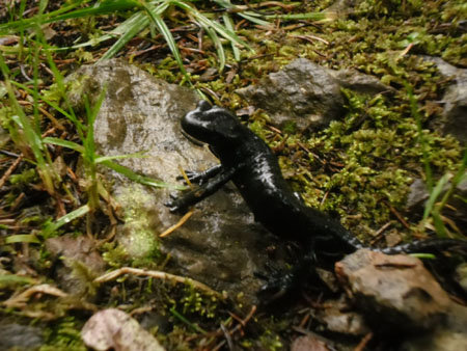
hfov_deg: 26.3
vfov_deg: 19.9
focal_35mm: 74
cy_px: 176
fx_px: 999
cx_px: 234
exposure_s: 1/60
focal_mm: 13.2
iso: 400
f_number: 3.9
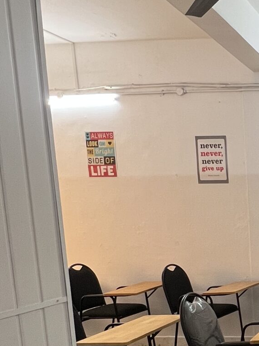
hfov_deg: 25.2
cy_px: 276
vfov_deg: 41.1
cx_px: 386
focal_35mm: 44
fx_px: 439
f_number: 1.8
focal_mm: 1.57
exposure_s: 1/100
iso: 200
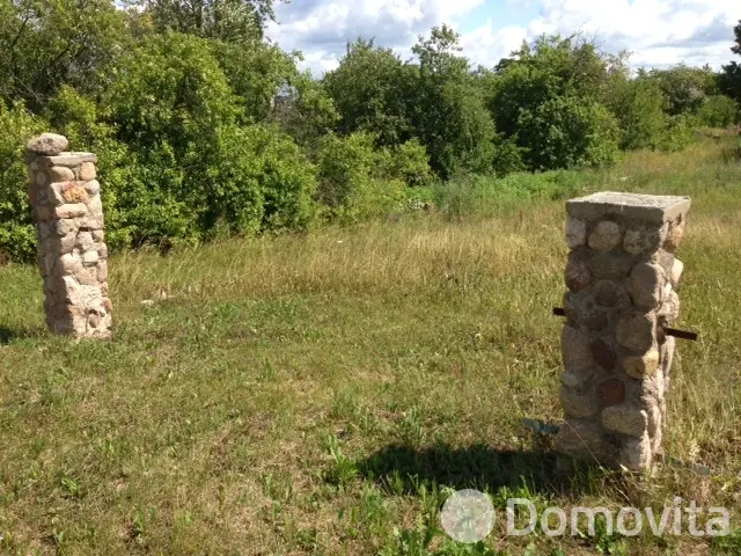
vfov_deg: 42.9
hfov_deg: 55.4
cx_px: 370
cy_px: 278
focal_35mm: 33
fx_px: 706
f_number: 2.4
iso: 50
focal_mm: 4.12
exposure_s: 1/951
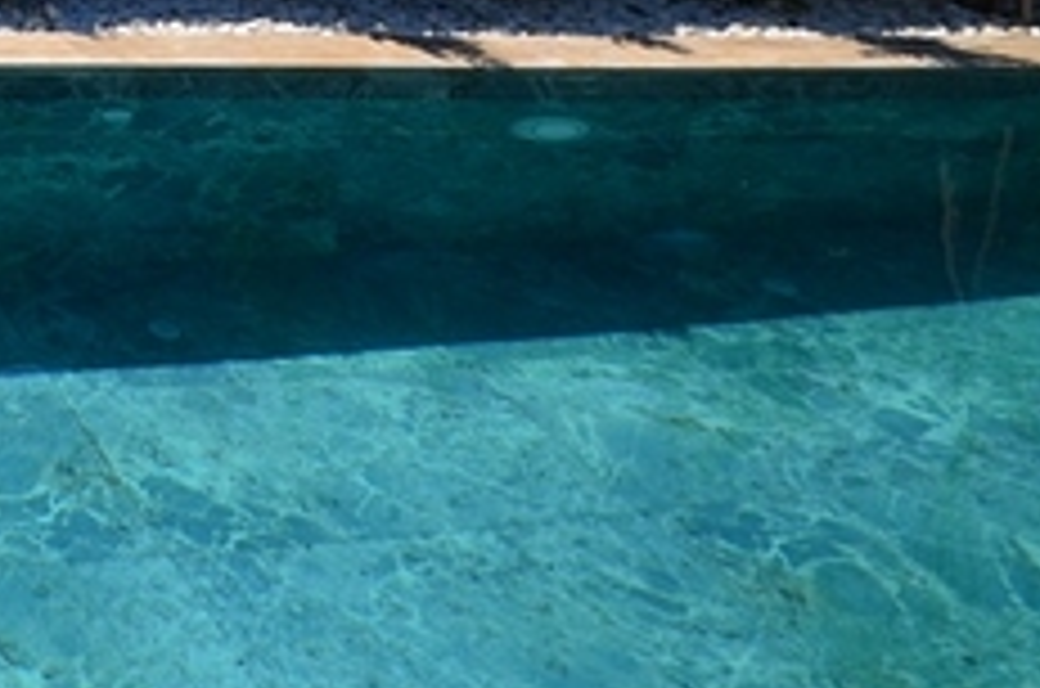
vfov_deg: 23.6
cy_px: -306
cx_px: -502
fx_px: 1355
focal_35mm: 47
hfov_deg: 28.4
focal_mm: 10
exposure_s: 1/500
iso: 200
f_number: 11
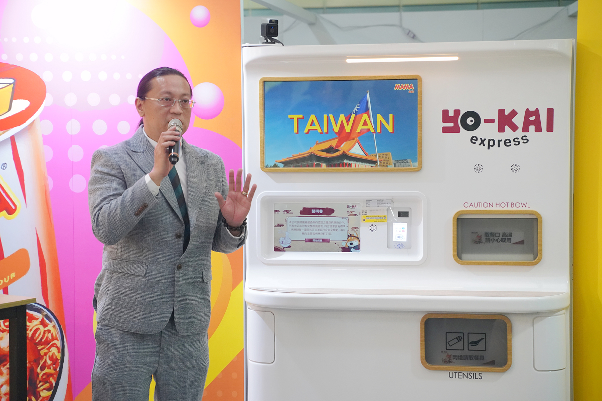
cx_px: 301
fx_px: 1254
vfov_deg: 18.2
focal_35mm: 75
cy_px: 200
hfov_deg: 27.0
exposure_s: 1/160
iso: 5000
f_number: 4
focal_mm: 75
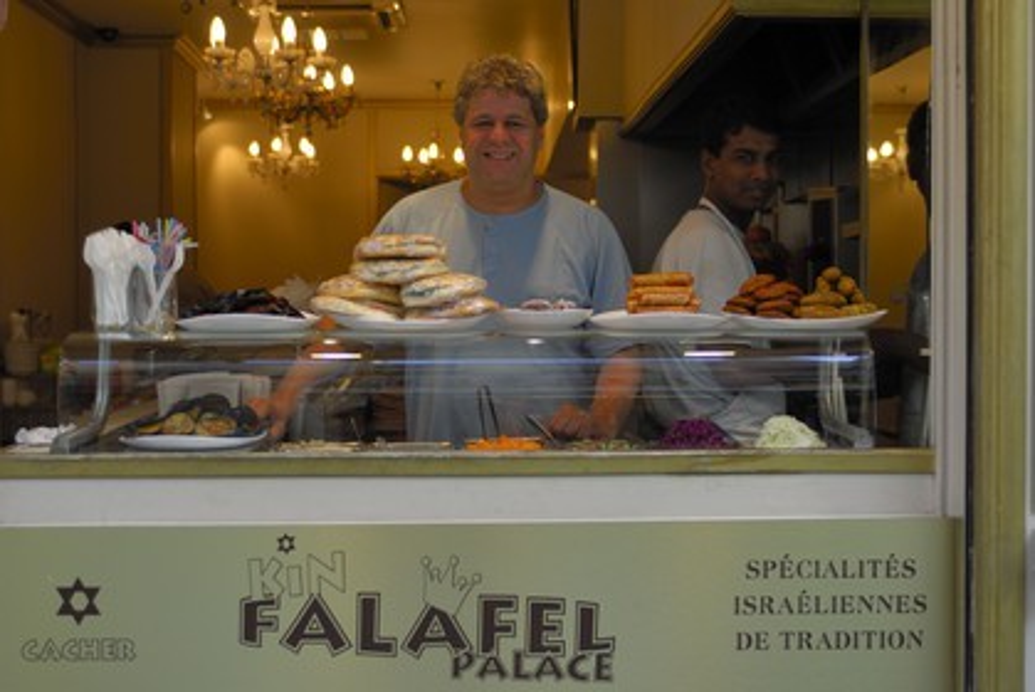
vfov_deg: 26.5
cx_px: 518
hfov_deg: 38.9
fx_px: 1467
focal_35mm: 51
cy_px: 346
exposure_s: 1/125
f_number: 2.8
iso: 100
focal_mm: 34
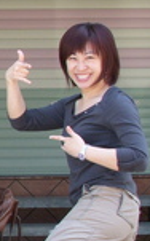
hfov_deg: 7.5
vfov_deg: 13.1
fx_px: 1050
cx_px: -244
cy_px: 156
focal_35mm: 160
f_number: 3.3
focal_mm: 6.3
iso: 100
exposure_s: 1/60
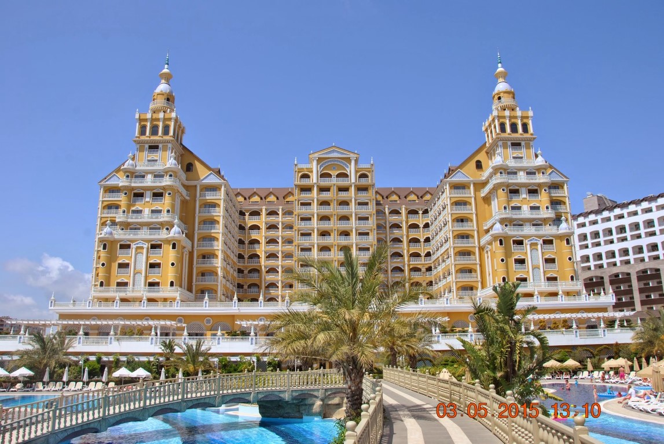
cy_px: 222
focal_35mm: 27
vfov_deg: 48.1
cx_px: 332
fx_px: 499
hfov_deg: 67.3
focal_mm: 18
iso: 100
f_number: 9
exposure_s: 1/320
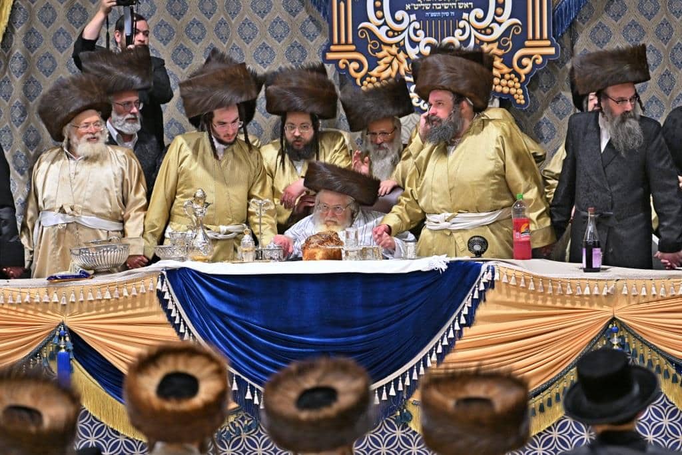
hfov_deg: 6.9
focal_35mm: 300
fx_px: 5684
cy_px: 228
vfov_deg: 4.6
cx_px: 341
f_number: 2.8
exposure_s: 1/250
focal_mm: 200
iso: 640
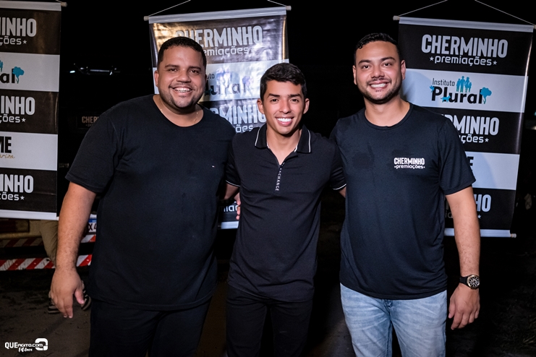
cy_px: 178
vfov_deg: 36.9
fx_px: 536
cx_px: 268
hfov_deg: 53.1
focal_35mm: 36
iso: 2500
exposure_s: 1/400
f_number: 2.8
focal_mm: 24
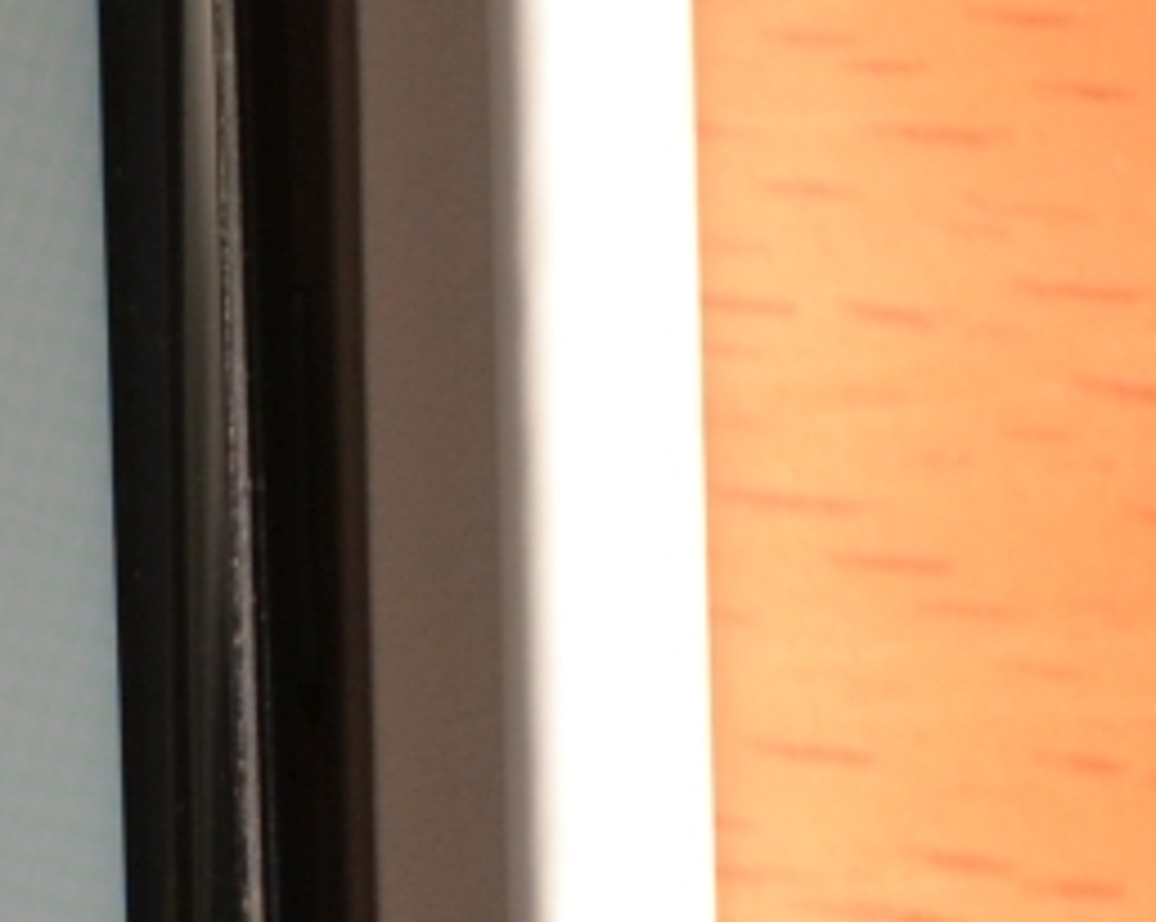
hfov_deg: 4.0
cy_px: 2141
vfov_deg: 3.2
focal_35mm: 483
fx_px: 16504
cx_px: -1113
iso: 280
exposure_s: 1/125
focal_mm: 55
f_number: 5.6
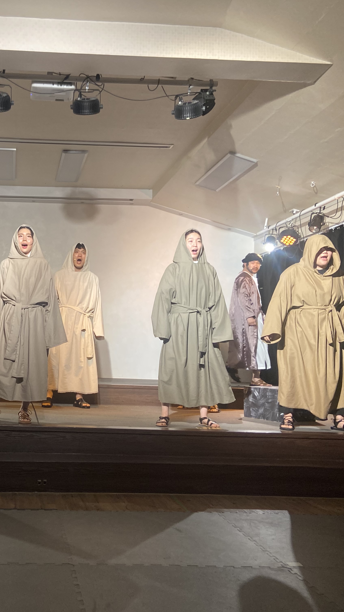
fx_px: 616
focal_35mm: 38
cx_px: 39
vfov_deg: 52.8
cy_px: 307
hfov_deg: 30.0
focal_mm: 4.25
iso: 125
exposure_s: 1/79
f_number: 1.8
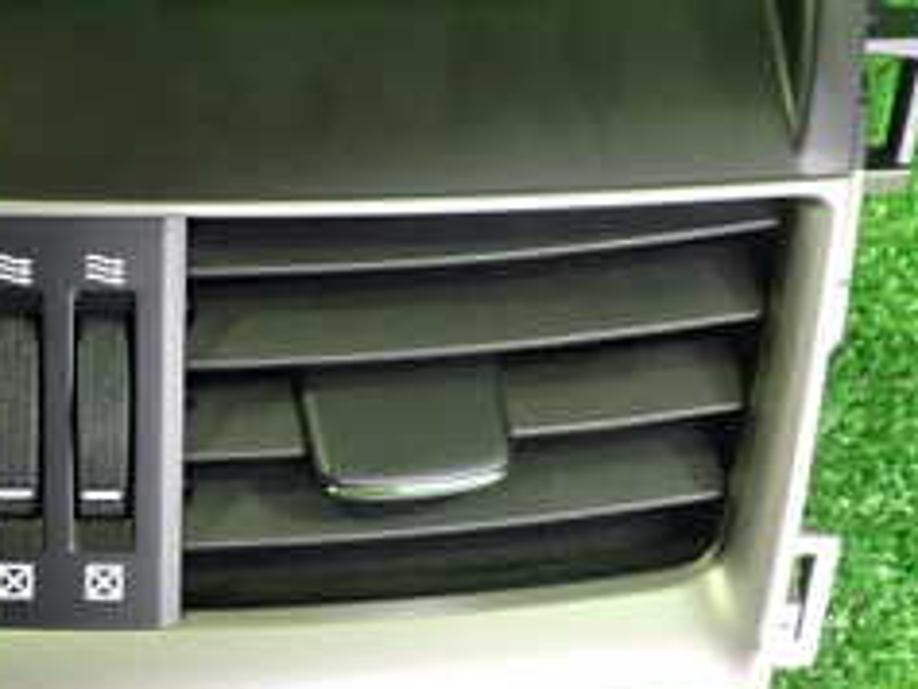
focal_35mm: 76
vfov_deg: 19.4
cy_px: 314
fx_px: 2017
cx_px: 58
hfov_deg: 24.7
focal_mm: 5.4
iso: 800
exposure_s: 1/30
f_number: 2.3
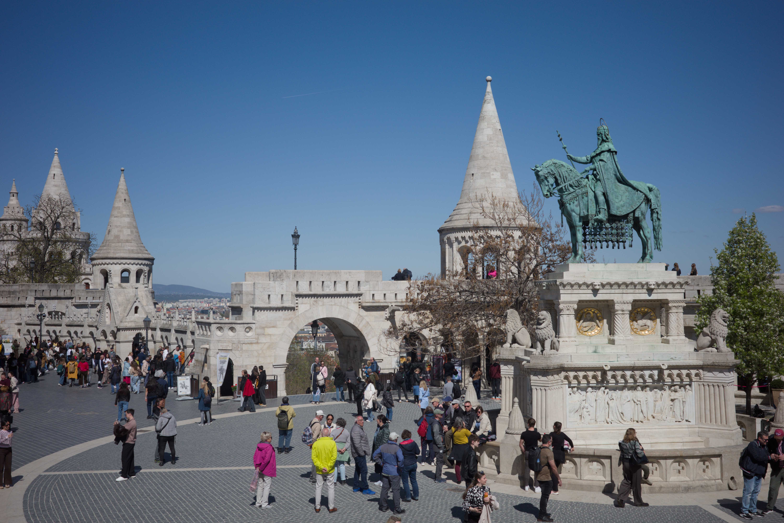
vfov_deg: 33.4
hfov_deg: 48.5
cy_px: 262
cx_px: 392
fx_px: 871
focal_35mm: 40
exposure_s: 1/800
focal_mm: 26
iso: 100
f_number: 7.1
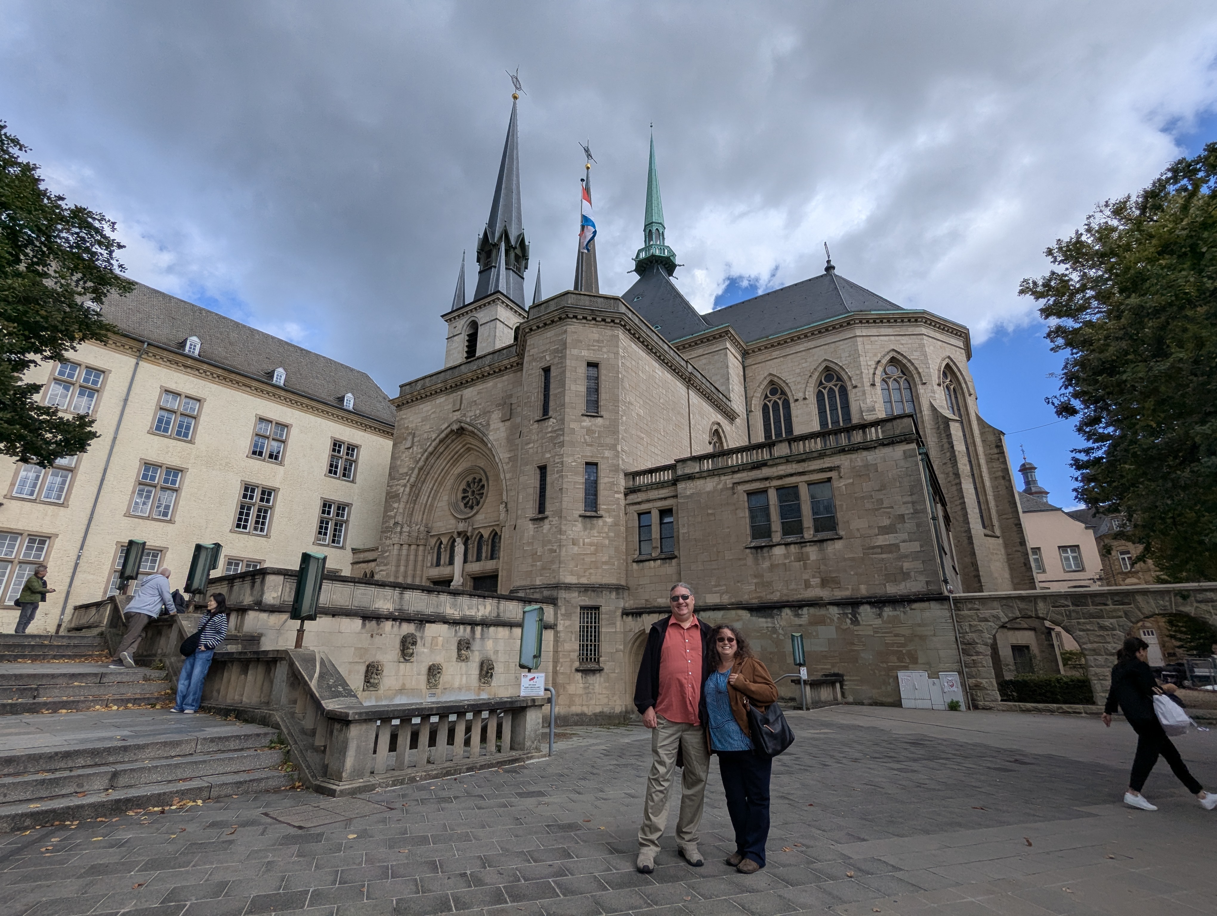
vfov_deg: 78.2
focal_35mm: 16
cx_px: 608
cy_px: 458
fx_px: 563
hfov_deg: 94.4
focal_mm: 2.35
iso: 54
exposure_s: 1/2160
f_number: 2.2
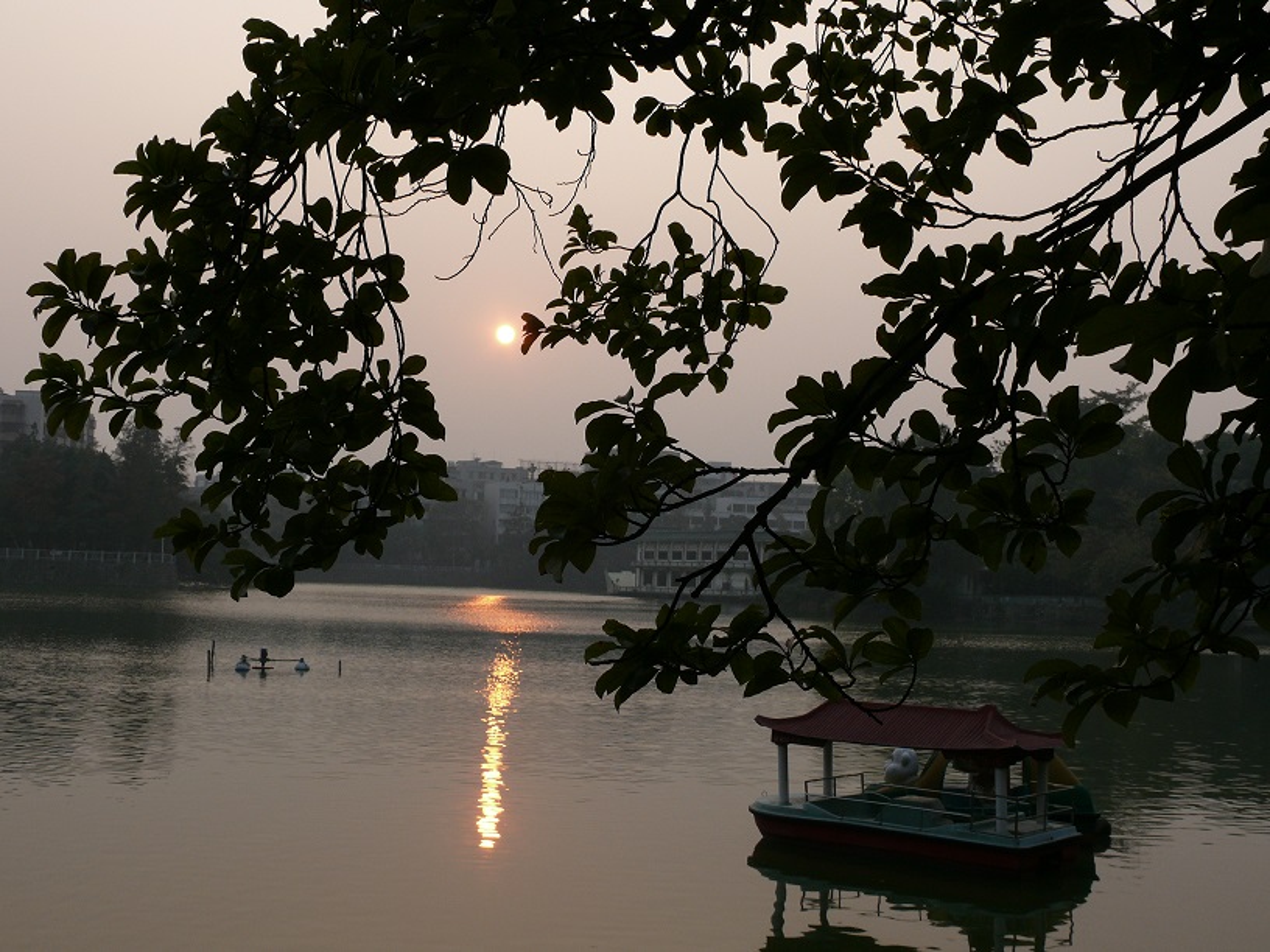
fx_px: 1614
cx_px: 635
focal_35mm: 44
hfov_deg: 42.9
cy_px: 476
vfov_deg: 32.9
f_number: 5
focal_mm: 9
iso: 100
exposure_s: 1/250
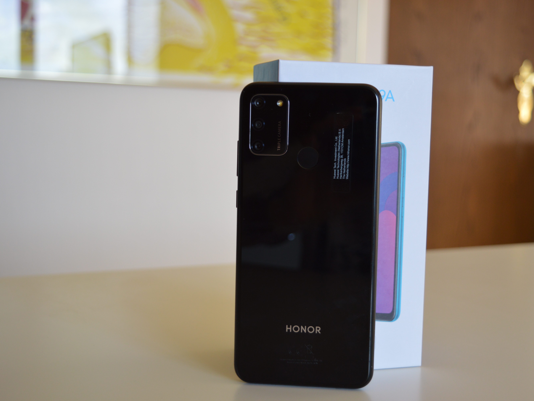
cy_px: 201
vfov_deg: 28.8
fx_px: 780
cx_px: 294
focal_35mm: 51
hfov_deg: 37.8
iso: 400
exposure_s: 1/100
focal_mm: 31
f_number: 5
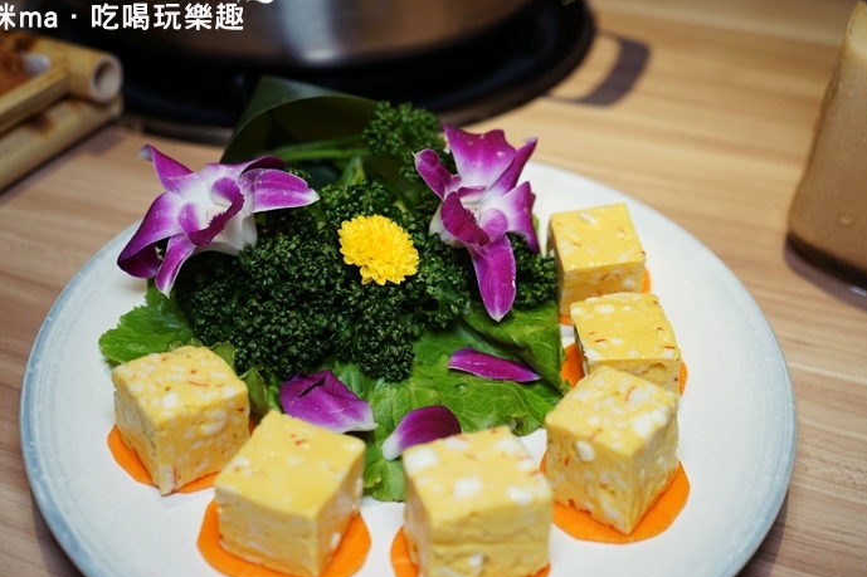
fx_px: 867
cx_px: 423
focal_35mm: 36
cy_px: 304
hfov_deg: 53.1
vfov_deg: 36.8
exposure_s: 1/60
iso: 320
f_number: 4
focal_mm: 31
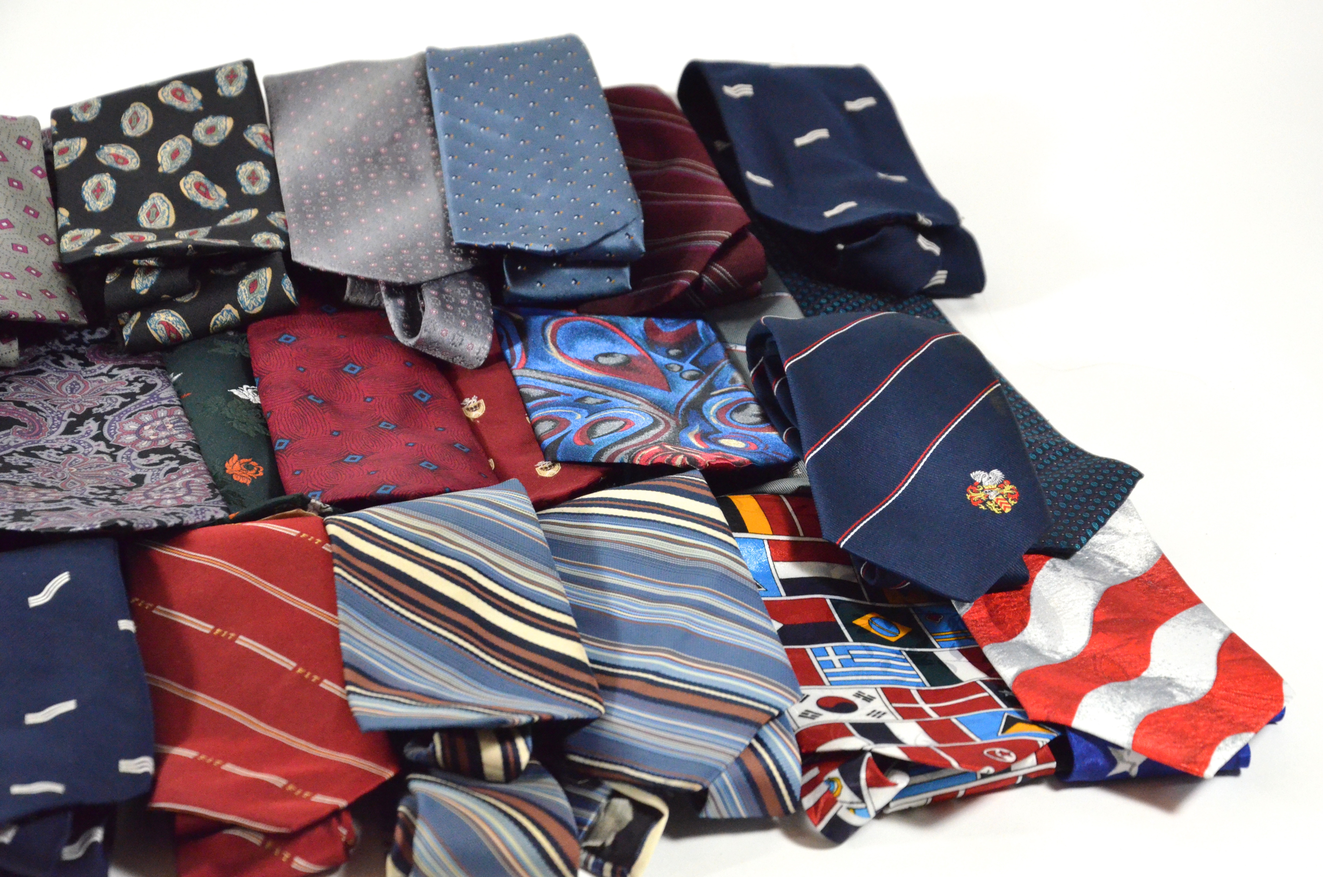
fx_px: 3851
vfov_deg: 13.0
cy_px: 438
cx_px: 662
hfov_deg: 19.5
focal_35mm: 105
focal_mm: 70
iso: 4500
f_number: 7.1
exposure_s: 1/200
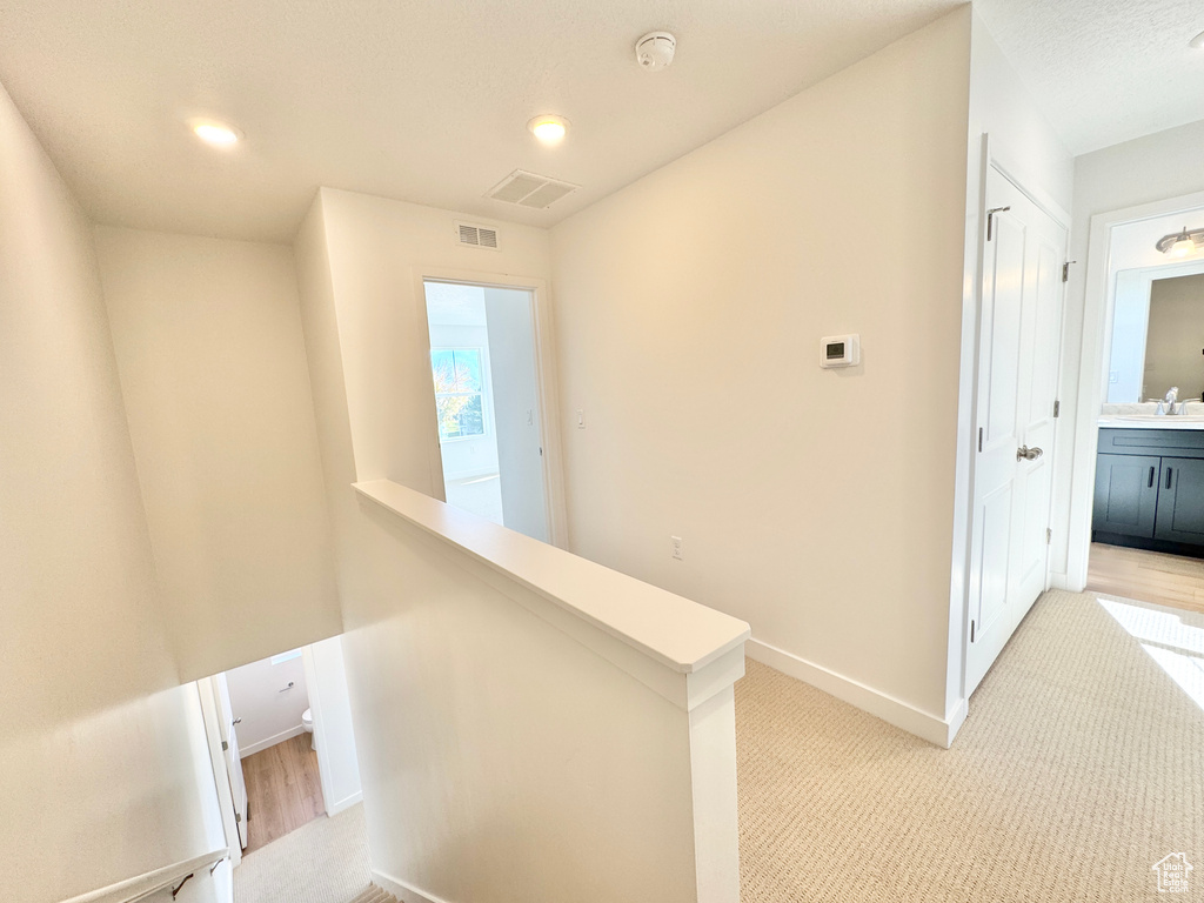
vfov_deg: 85.7
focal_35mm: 14
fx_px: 487
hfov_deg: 102.1
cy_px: 452
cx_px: 602
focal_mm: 2.22
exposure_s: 1/120
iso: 64
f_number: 2.2
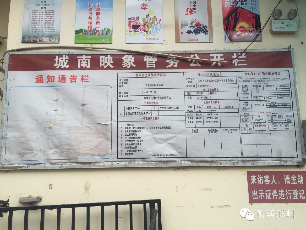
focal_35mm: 29
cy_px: 115
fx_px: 256
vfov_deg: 48.2
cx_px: 153
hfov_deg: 61.7
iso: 32
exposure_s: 1/439
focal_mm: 4.15
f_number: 2.2
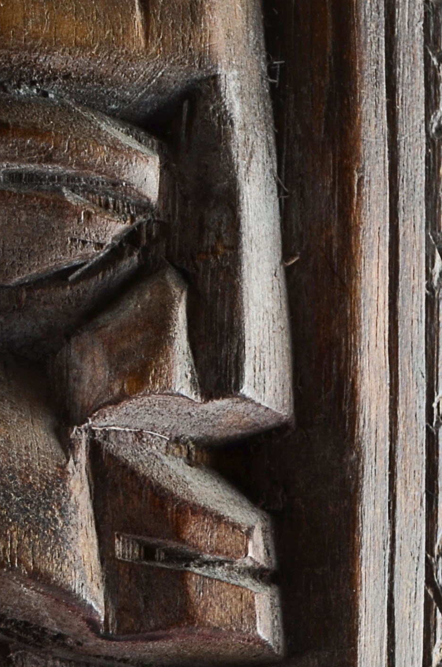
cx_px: -285
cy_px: 778
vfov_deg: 10.3
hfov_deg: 6.8
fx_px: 3662
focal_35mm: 198
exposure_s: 1/80
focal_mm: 38
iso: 100
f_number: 11
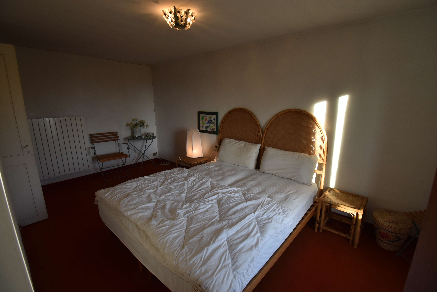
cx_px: 218
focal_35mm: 15
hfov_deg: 100.4
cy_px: 146
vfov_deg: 77.3
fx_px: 182
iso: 400
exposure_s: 1/125
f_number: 5.6
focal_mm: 10
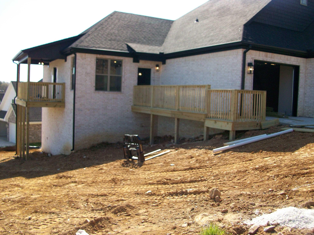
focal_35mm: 34
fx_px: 308
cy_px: 118
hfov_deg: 54.0
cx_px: 157
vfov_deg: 41.8
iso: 80
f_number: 2.8
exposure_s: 1/730
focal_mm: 5.7
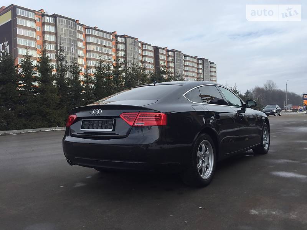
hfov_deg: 61.7
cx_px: 154
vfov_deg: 48.2
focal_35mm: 29
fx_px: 257
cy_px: 115
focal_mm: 4.2
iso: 32
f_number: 2.2
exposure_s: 1/1319
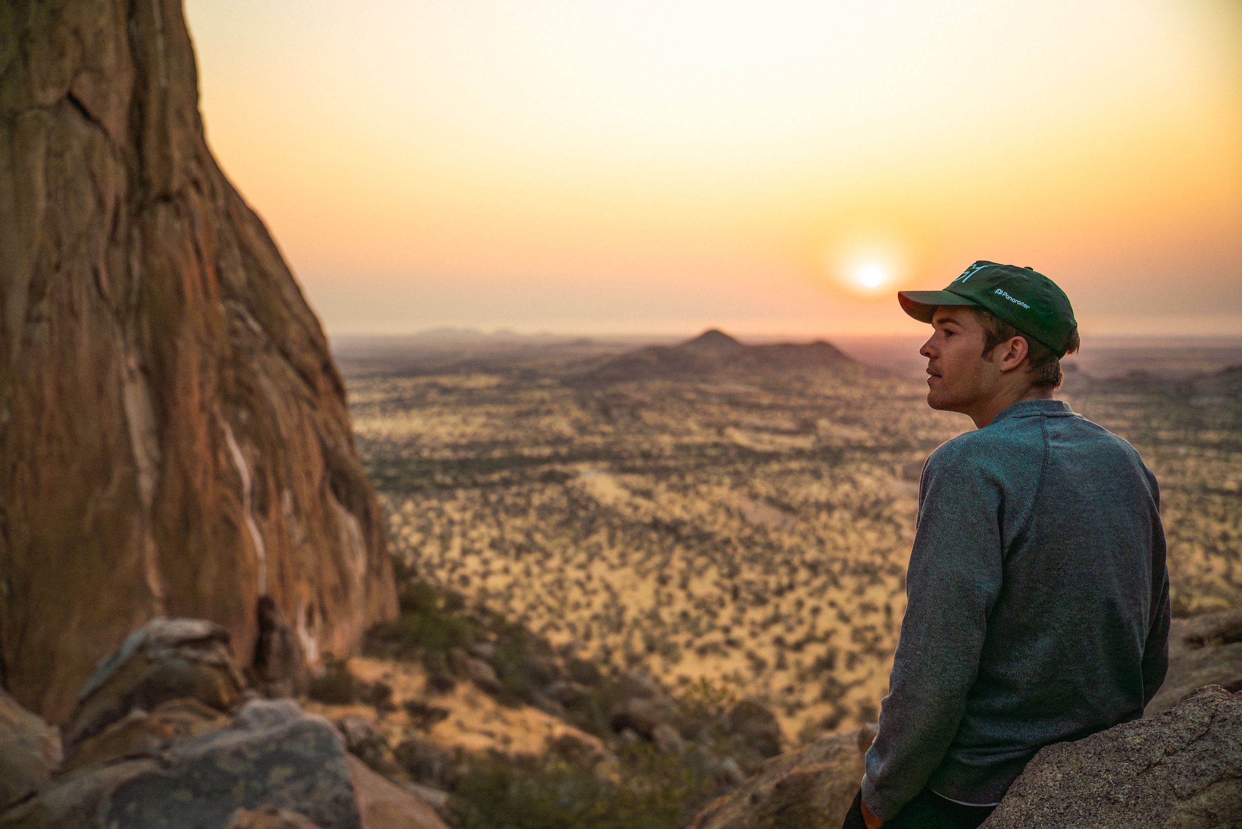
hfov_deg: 54.4
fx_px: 1208
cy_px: 414
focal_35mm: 35
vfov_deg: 37.9
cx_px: 621
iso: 640
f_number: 2.8
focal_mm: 35
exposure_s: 1/125
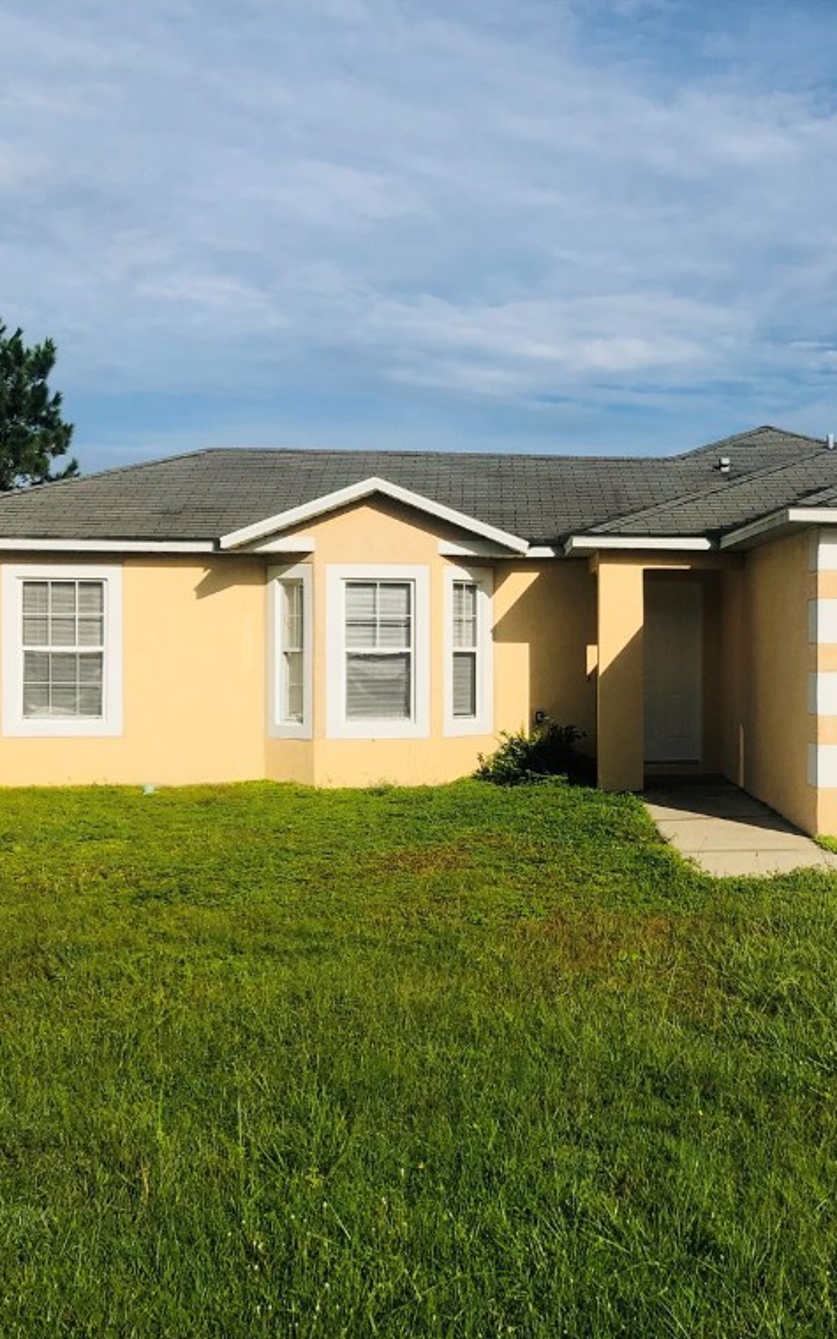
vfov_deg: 49.3
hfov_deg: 31.0
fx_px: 1460
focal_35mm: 40
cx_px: 691
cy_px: 671
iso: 25
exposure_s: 1/4878
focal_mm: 3.99
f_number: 1.8
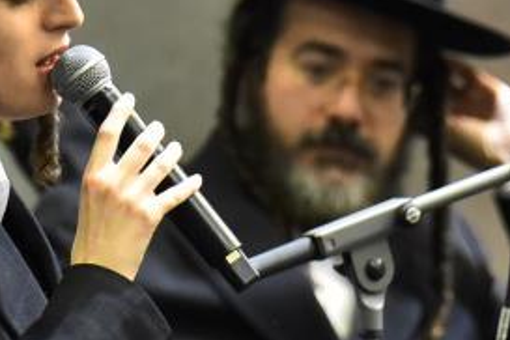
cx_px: 45
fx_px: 24464
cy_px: 116
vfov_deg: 0.8
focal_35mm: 1727
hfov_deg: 1.2
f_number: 6.3
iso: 4000
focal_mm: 460
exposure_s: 1/100
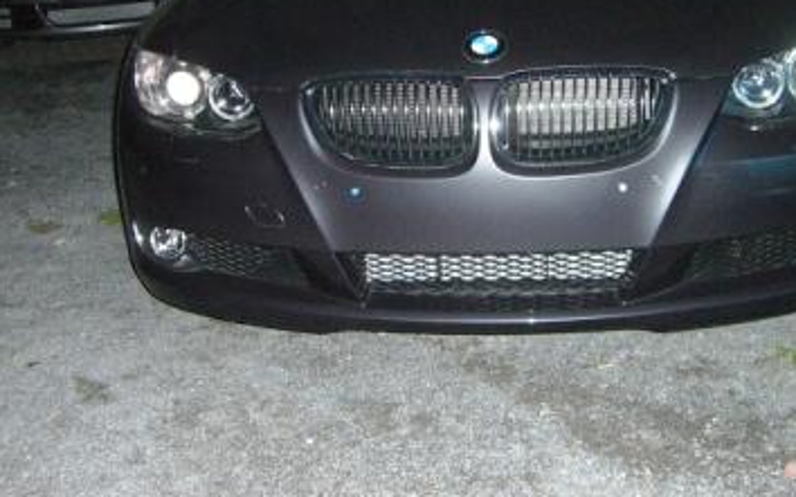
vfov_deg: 25.1
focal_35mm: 51
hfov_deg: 39.5
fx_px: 1106
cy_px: 135
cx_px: 461
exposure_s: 1/60
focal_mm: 6.2
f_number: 2.7
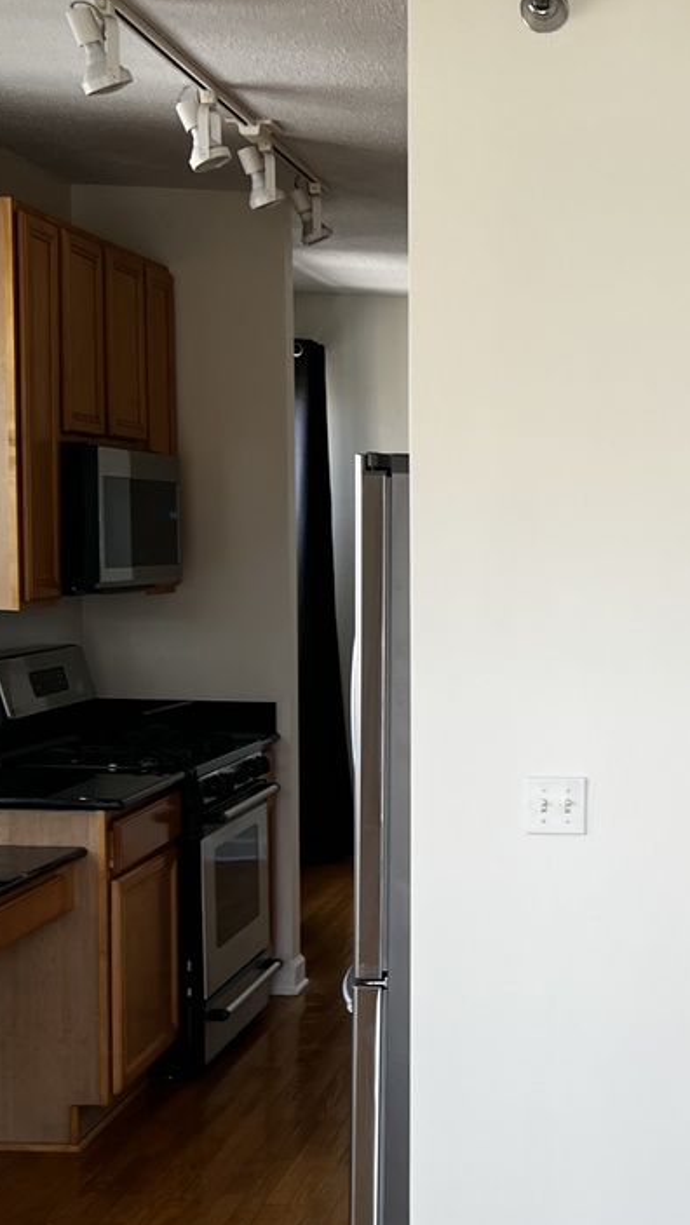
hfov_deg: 19.5
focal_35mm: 58
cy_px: 765
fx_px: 1884
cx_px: 824
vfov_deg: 35.8
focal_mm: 5.7
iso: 40
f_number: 1.5
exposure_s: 1/121
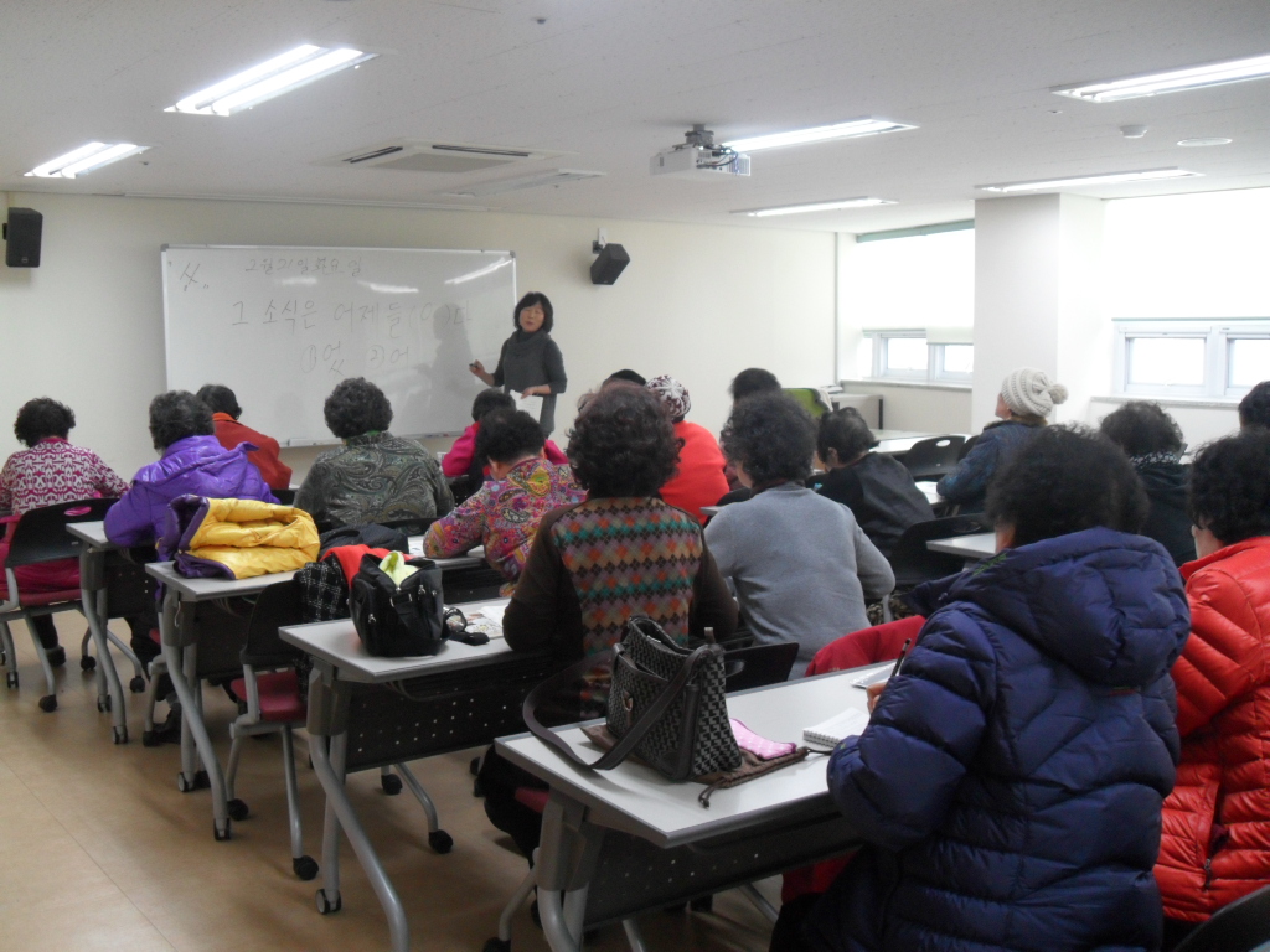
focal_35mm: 35
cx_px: 635
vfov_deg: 40.7
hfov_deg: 52.6
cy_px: 476
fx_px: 1284
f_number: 2.8
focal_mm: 6.2
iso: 160
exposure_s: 1/30
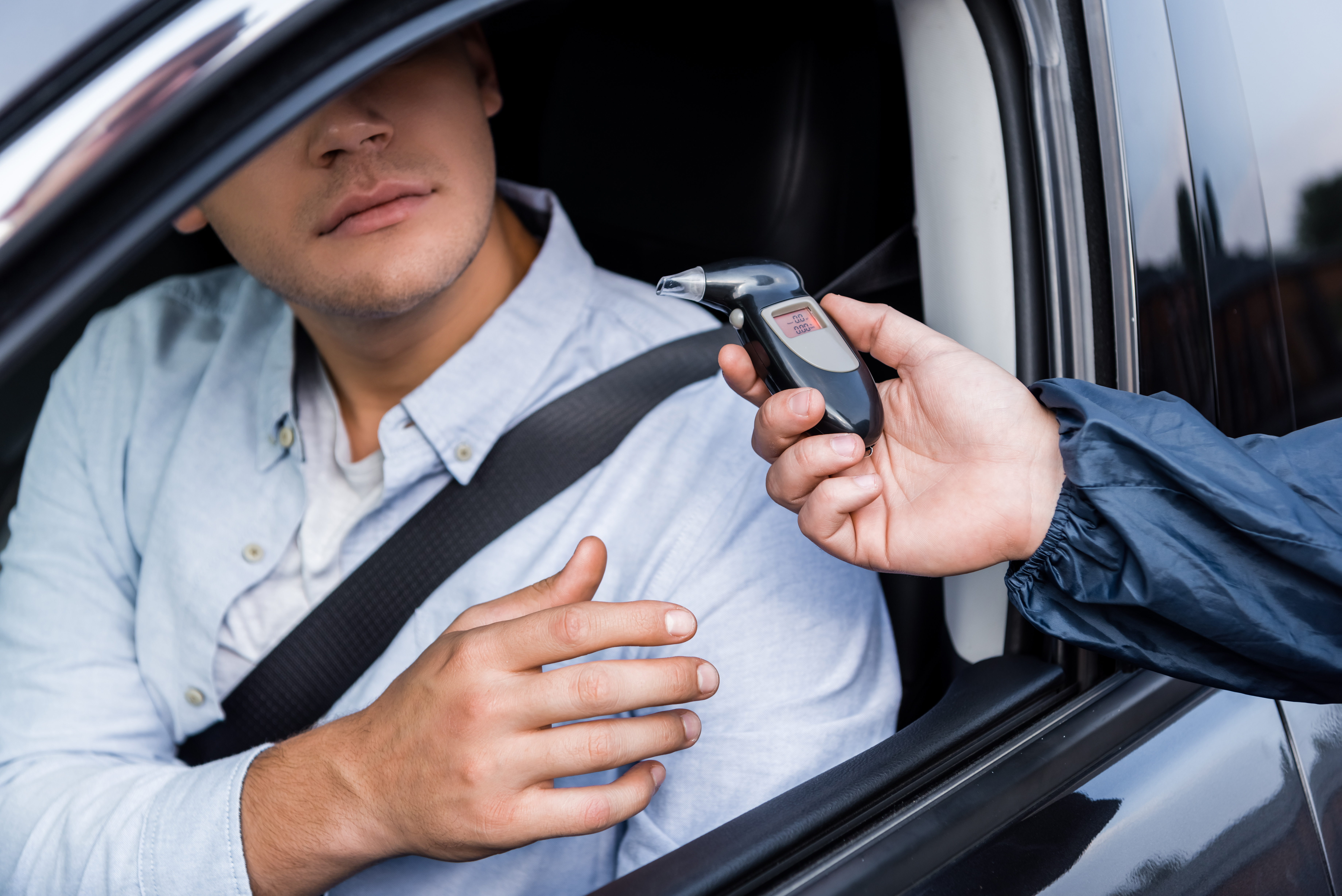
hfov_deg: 36.2
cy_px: 448
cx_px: 671
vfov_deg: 24.6
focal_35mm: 55
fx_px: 2051
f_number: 4
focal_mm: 55
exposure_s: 1/500
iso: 125
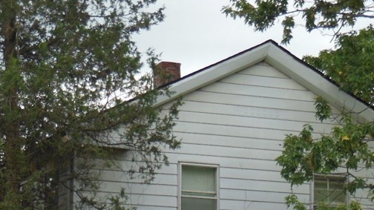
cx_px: 262
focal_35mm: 155
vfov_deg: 7.7
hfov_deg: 13.8
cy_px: 282
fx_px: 1536
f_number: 5.2
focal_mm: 12.4
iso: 125
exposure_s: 1/160
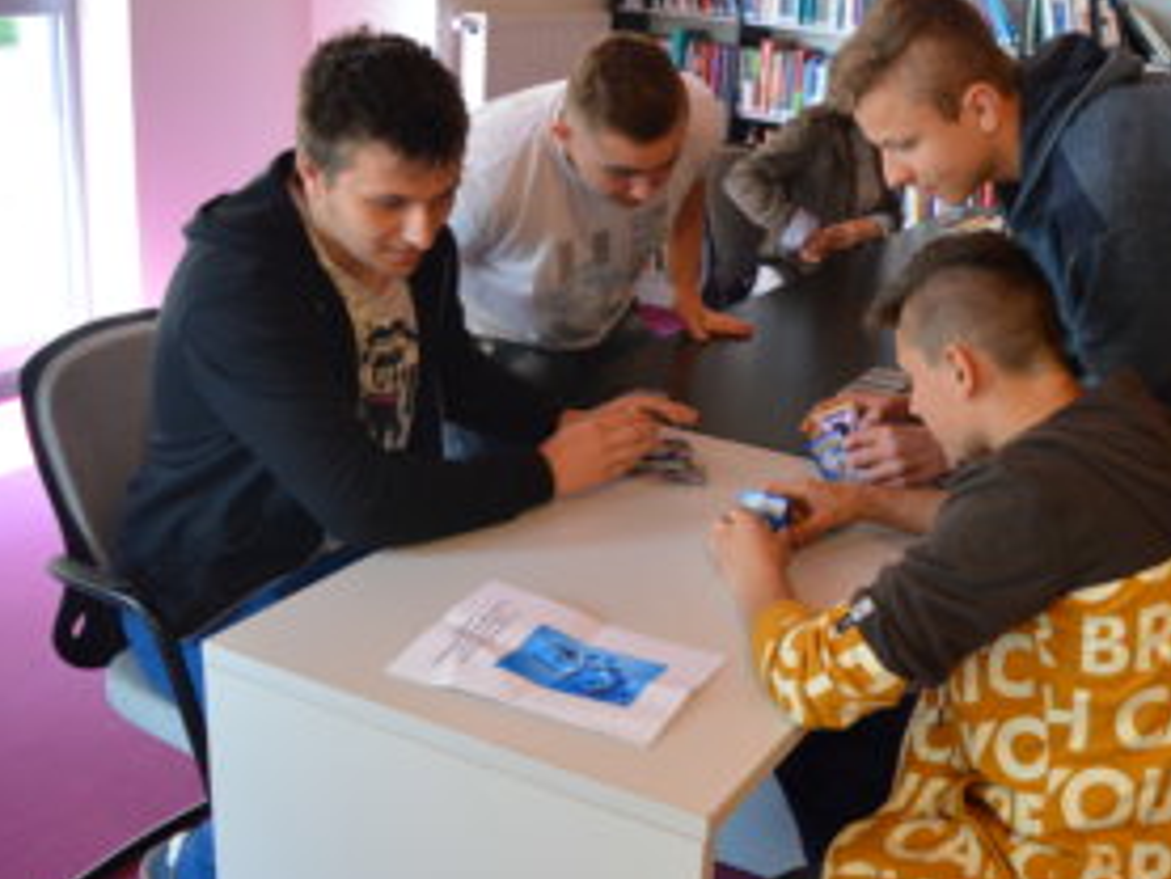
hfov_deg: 42.5
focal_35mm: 44
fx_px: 1479
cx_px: 803
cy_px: 385
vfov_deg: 33.1
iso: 500
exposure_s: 1/60
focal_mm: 21
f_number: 3.8
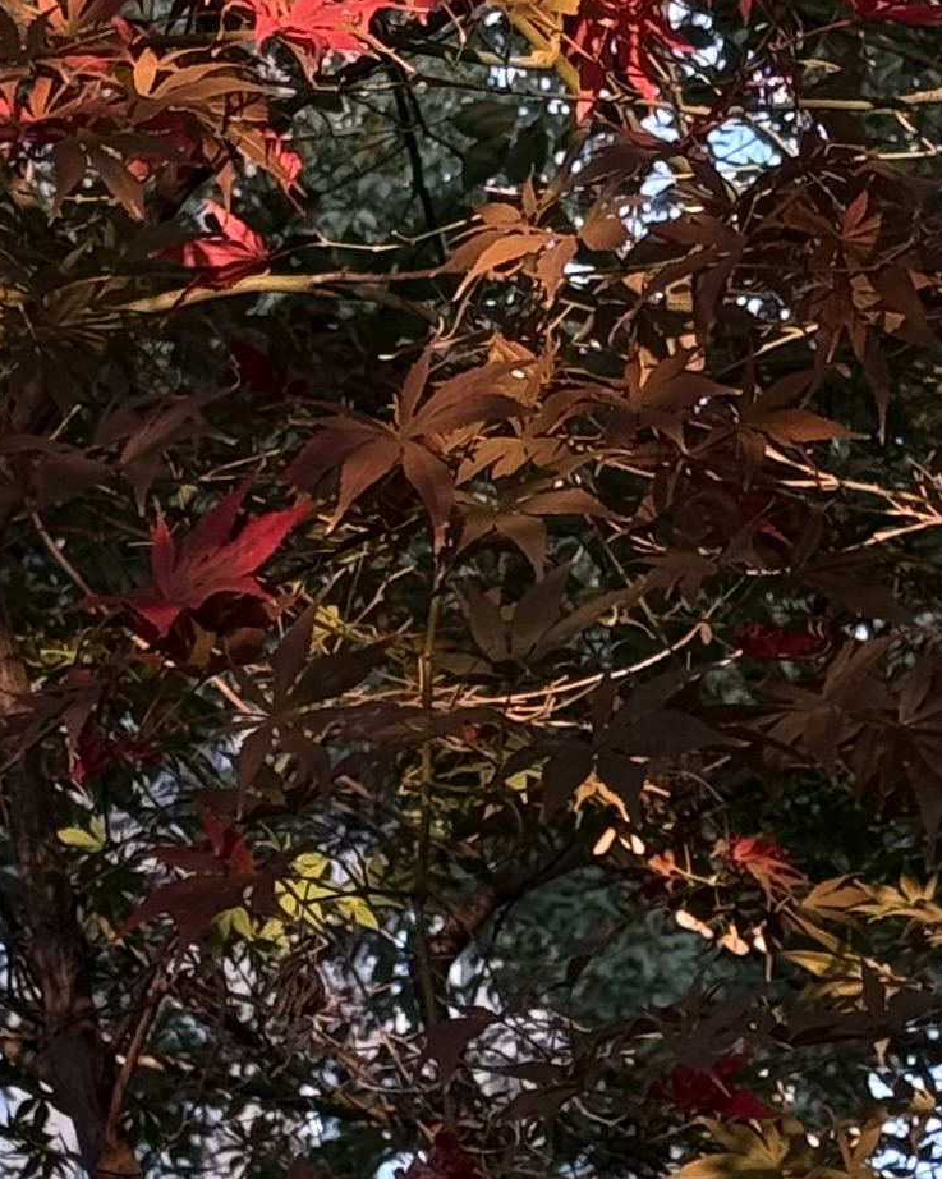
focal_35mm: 205
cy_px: 96
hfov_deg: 7.5
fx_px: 7148
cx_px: 651
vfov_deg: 9.4
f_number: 1.78
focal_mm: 6.76
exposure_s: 1/238
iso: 80
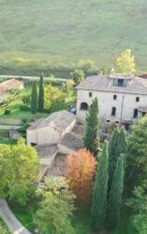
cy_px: 142
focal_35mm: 54
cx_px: 6
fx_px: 346
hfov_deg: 23.2
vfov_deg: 37.4
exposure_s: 1/80
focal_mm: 10.26
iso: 100
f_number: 4
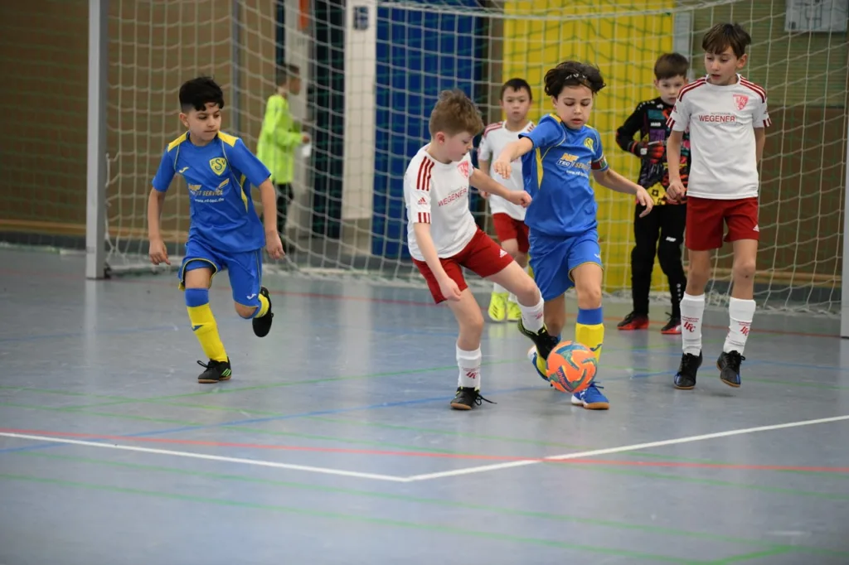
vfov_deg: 9.1
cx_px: 424
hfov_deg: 13.7
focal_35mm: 150
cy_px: 282
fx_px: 3536
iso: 8000
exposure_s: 1/1250
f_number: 2.8
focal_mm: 150
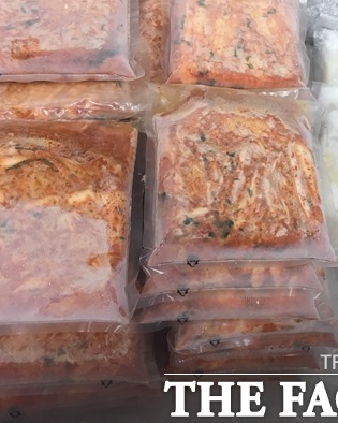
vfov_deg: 40.2
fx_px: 575
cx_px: 282
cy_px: 178
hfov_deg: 31.7
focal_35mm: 46
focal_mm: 4.15
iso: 40
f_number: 2.2
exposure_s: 1/30
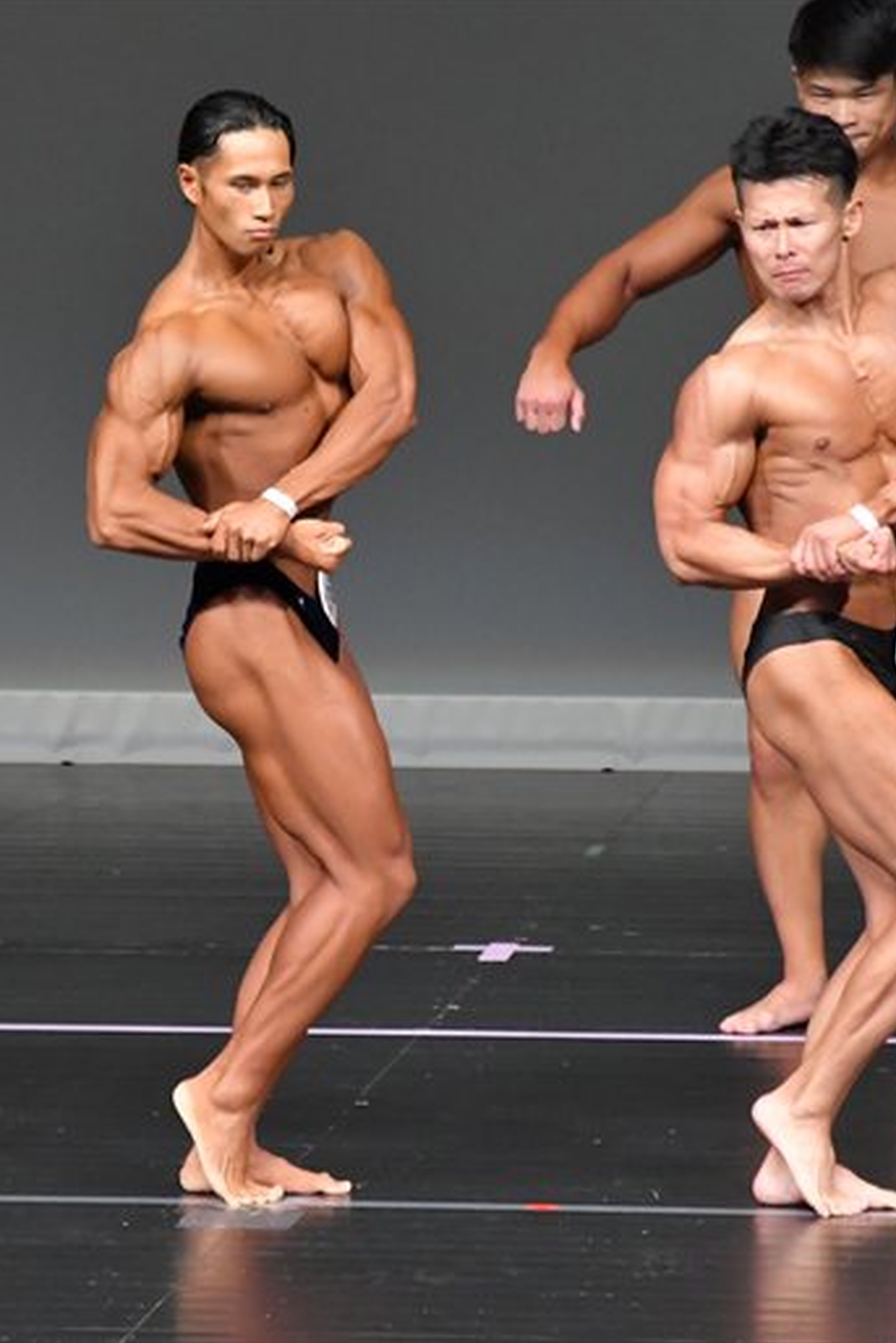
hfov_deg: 2.6
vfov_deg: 4.0
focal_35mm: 520
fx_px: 19399
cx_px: 380
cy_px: 672
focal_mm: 230
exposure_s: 1/400
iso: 5000
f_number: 5.6
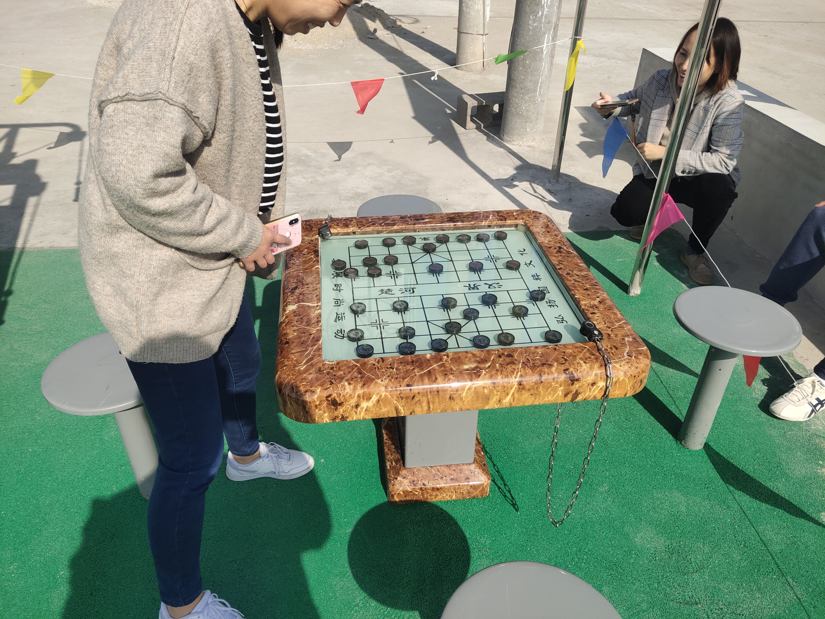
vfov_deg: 46.8
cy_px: 310
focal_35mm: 30
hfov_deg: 60.0
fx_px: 715
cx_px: 412
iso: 50
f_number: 1.79
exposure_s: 1/2603
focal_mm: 4.35
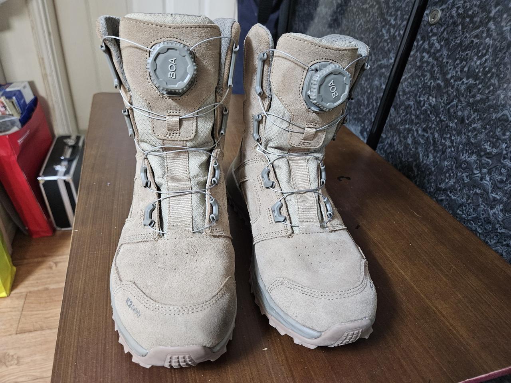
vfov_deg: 58.9
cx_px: 256
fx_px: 340
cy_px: 192
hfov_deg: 73.9
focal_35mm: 23
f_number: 1.8
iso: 640
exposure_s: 1/40
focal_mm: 5.4
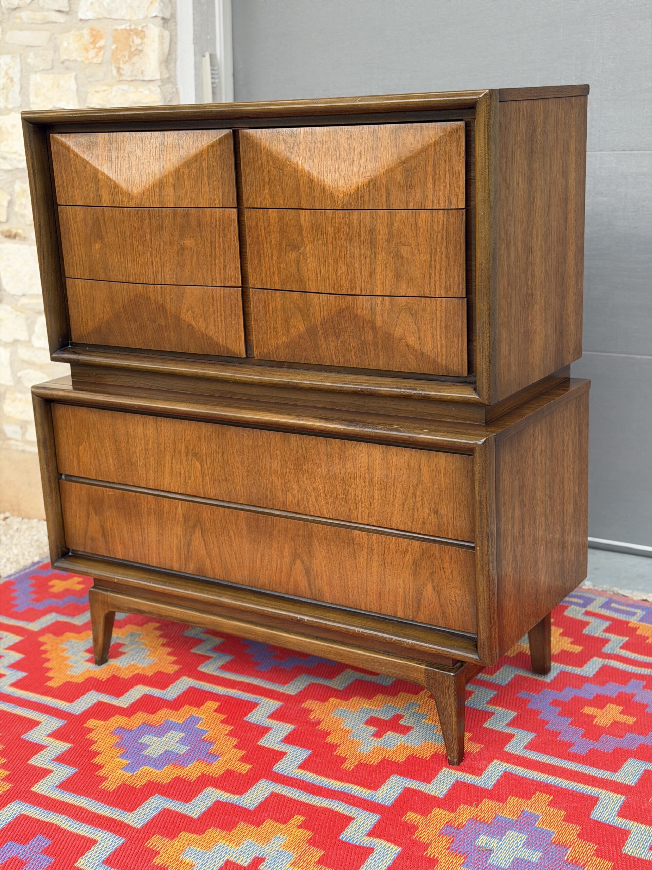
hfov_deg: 30.3
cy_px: 435
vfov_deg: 39.7
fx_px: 1205
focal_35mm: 48
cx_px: 326
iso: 64
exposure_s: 1/233
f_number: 1.78
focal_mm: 6.76
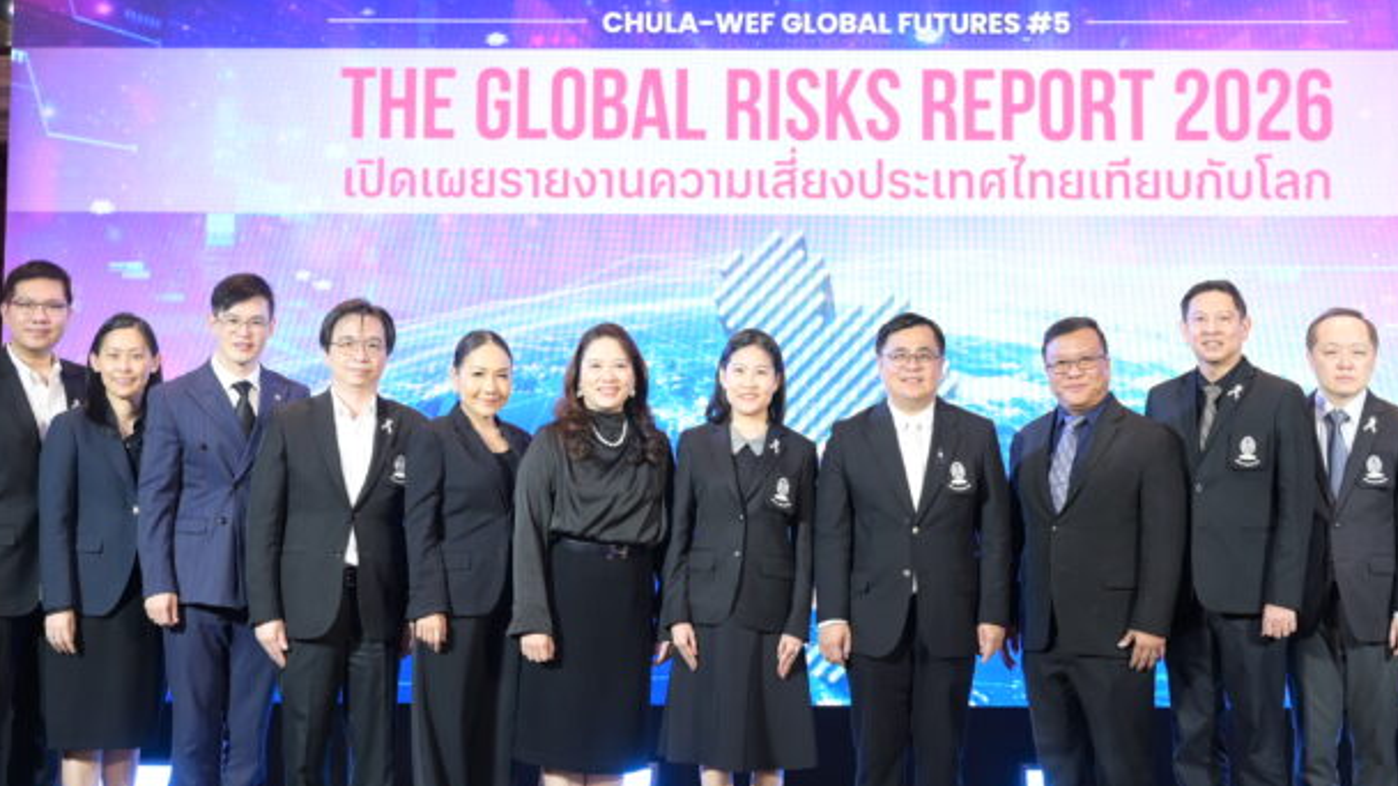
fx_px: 2224
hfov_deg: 34.8
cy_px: 280
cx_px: 802
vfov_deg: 20.0
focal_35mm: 60
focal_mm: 34
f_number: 4
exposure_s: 1/50
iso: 400
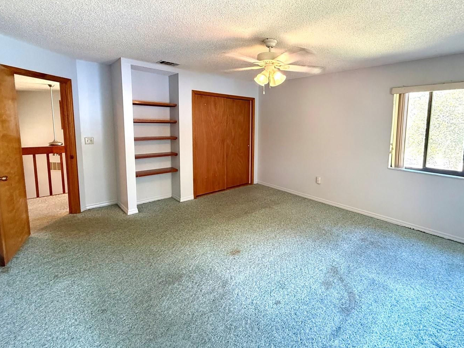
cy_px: 148
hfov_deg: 90.1
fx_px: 228
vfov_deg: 74.2
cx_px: 275
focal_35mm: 17
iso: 400
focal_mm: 2.22
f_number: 2.2
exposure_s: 1/60
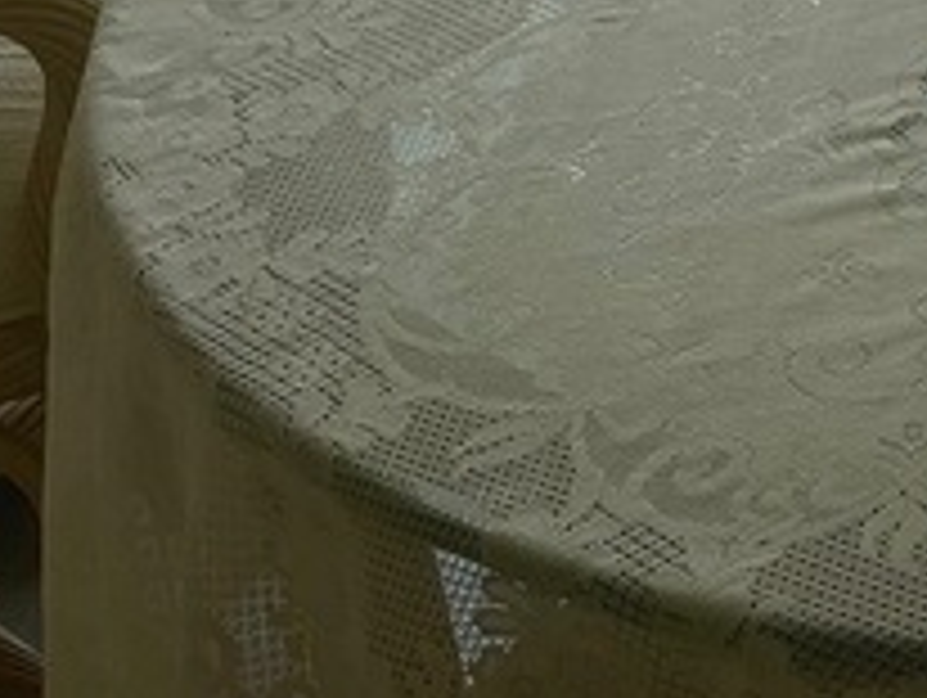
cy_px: -1121
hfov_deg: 14.8
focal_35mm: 121
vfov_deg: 10.2
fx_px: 3244
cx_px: 1516
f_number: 1.6
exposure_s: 1/755
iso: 32
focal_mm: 5.1
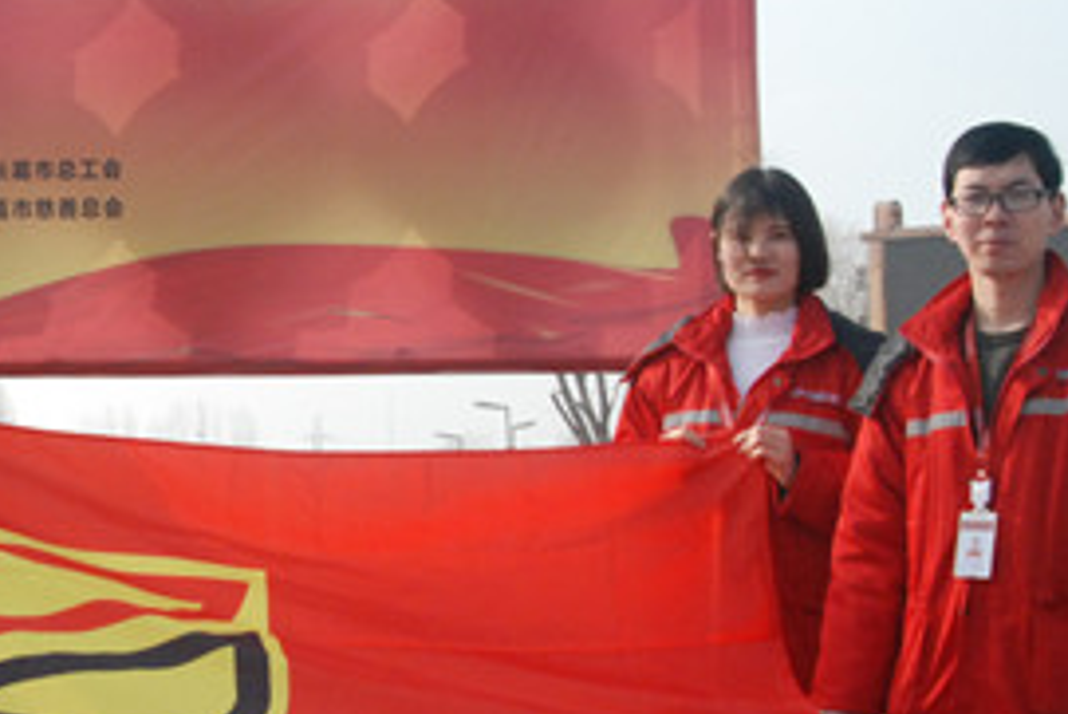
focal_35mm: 93
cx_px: 91
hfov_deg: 21.4
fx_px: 2760
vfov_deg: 14.7
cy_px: 428
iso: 1000
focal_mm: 28
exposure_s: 1/640
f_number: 13
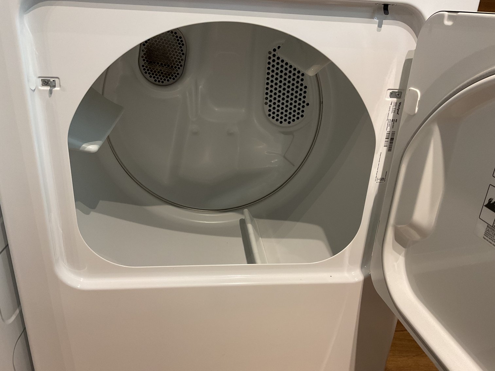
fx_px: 415
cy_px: 186
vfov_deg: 48.2
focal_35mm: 29
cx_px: 248
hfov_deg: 61.7
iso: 80
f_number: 1.8
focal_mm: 3
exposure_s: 1/60
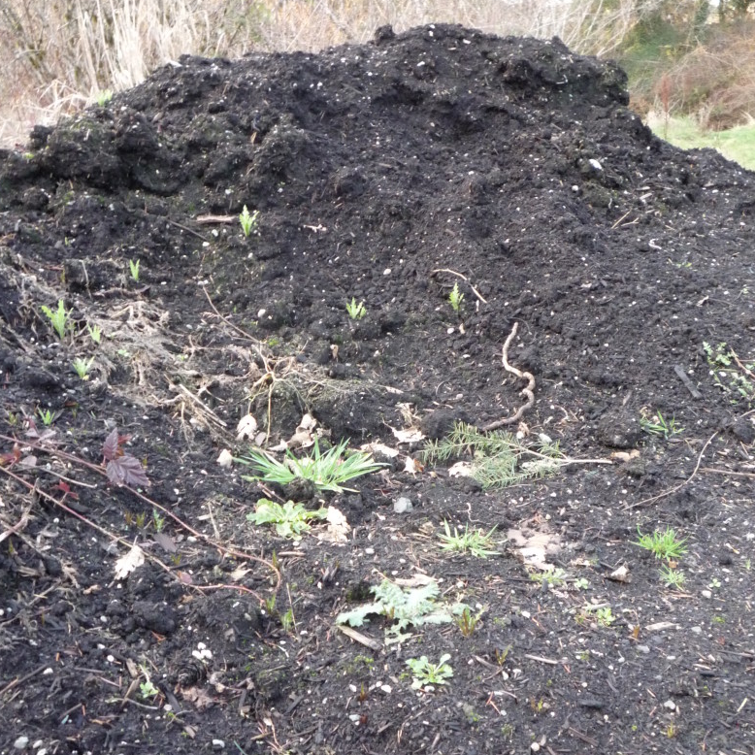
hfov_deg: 46.0
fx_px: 888
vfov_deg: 45.9
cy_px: 428
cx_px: 372
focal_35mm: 36
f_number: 3.3
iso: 320
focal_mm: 5.2
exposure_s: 1/30
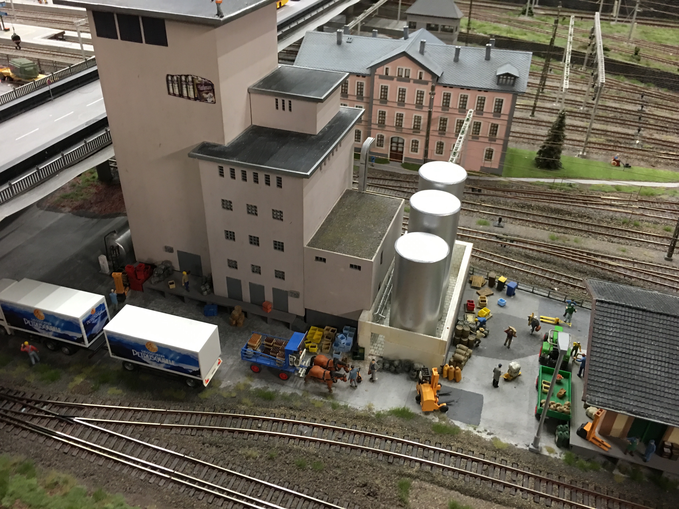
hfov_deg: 61.7
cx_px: 340
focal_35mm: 29
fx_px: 569
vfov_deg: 48.2
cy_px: 254
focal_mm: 4.15
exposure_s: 1/17
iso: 100
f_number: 2.2
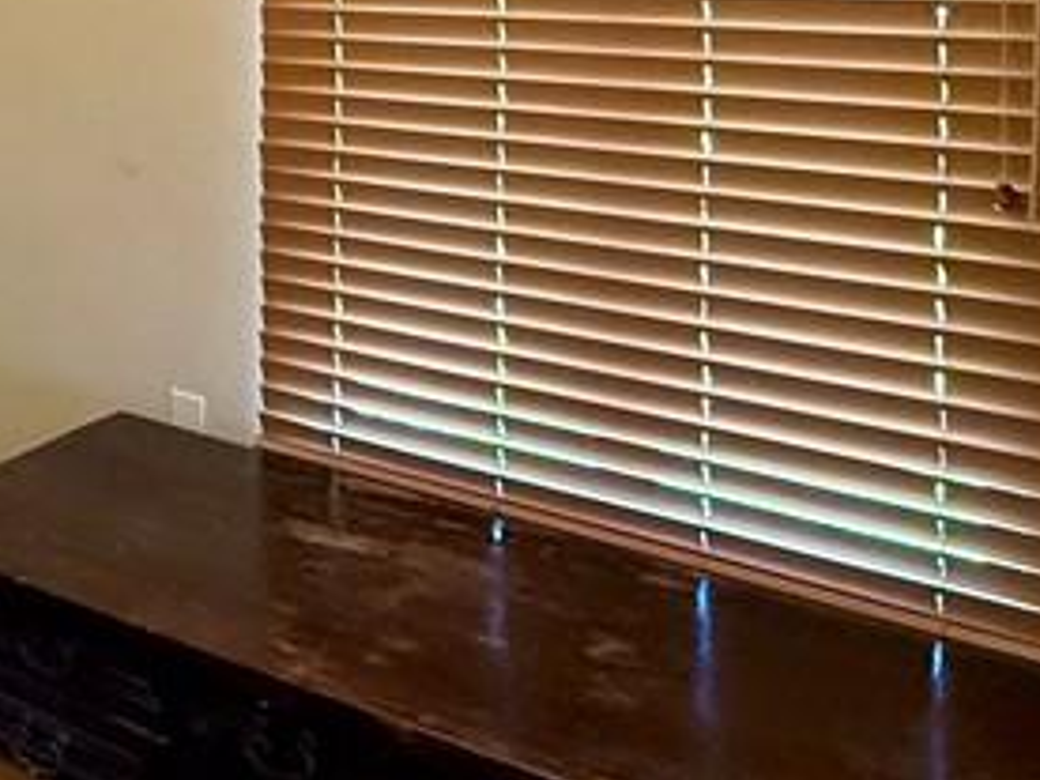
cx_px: -124
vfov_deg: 26.1
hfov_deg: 32.1
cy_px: -57
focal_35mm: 52
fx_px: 1562
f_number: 2.2
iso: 400
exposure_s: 1/60
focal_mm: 2.22
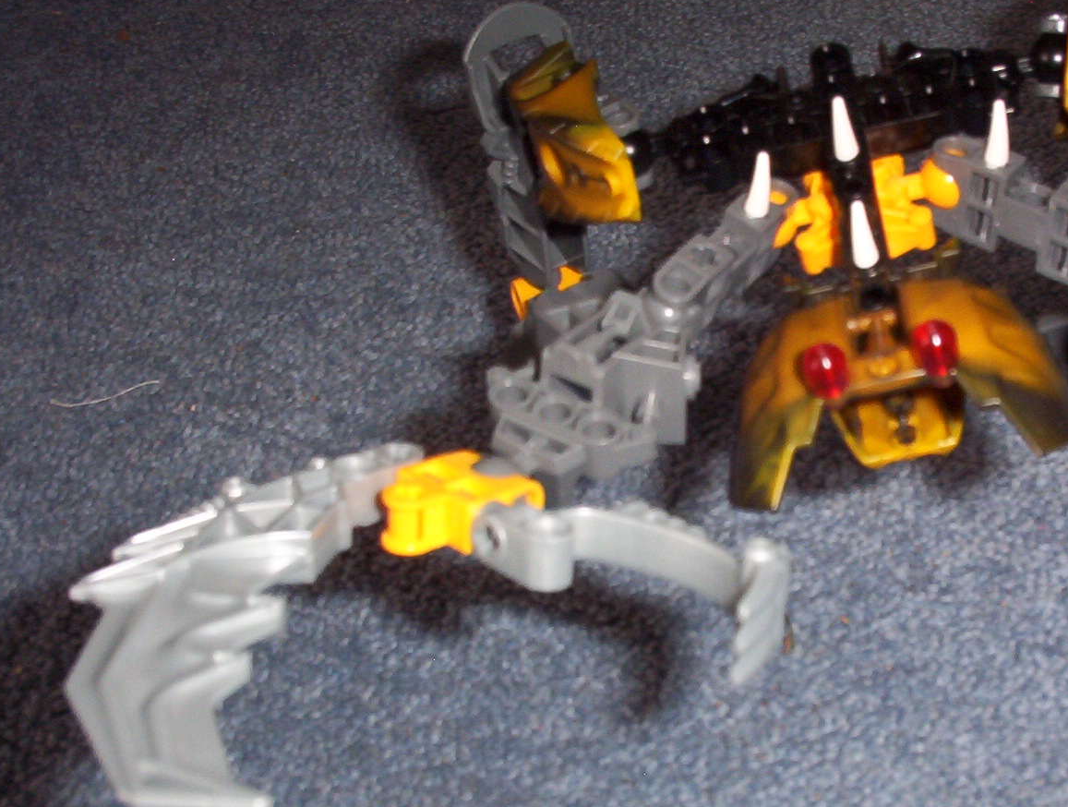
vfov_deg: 26.6
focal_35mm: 55
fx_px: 1701
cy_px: 483
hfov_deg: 34.5
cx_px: 716
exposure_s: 1/30
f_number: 4.5
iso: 140
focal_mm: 6
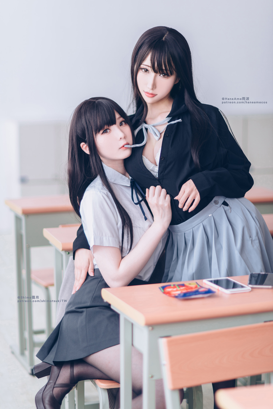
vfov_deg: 23.9
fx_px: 966
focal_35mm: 85
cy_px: 204
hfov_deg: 16.1
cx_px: 136
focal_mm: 85
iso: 100
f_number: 1.8
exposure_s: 1/160
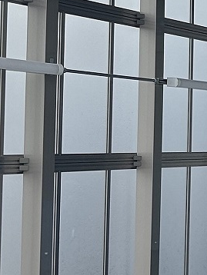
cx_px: 464
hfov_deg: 9.5
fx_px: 1131
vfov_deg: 13.9
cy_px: 90
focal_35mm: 142
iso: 50
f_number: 1.5
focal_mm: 5.7
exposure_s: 1/1135
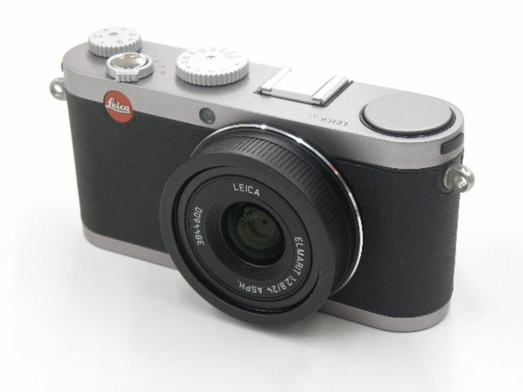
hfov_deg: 26.0
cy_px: 196
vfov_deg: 19.6
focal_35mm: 75
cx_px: 262
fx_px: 1133
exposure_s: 1/60
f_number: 4
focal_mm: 13.4
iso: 208
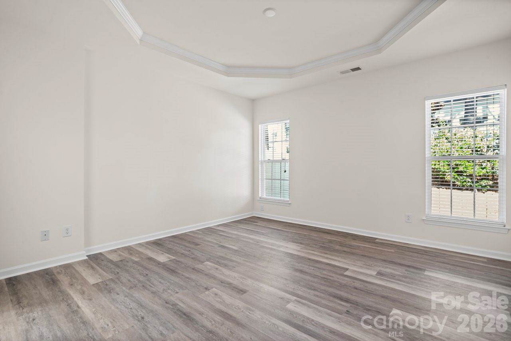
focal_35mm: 16
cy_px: 170
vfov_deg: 73.8
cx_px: 256
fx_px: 227
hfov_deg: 96.7
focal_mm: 16
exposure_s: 1/1.25
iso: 100
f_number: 11
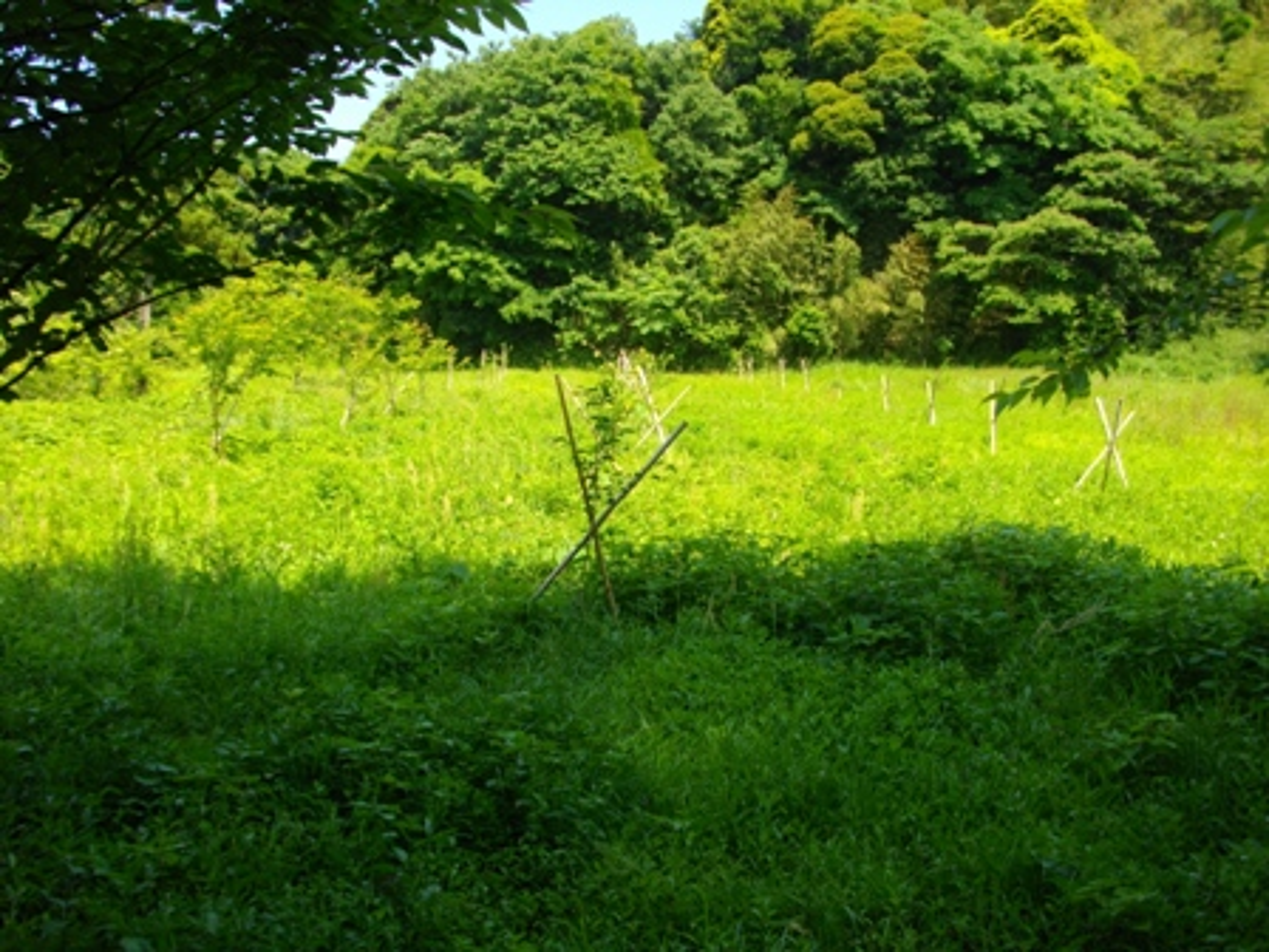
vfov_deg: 44.2
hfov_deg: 56.8
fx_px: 1173
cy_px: 476
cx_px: 634
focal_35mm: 32
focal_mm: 5.7
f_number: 2.9
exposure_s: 1/500
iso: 100
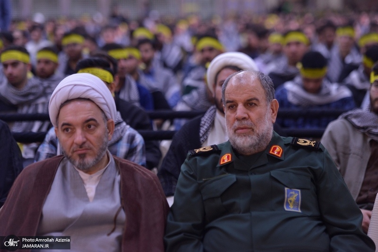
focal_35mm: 122
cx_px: 189
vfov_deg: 11.2
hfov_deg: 16.8
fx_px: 1281
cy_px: 126
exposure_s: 1/100
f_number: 3.2
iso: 2000
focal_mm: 122
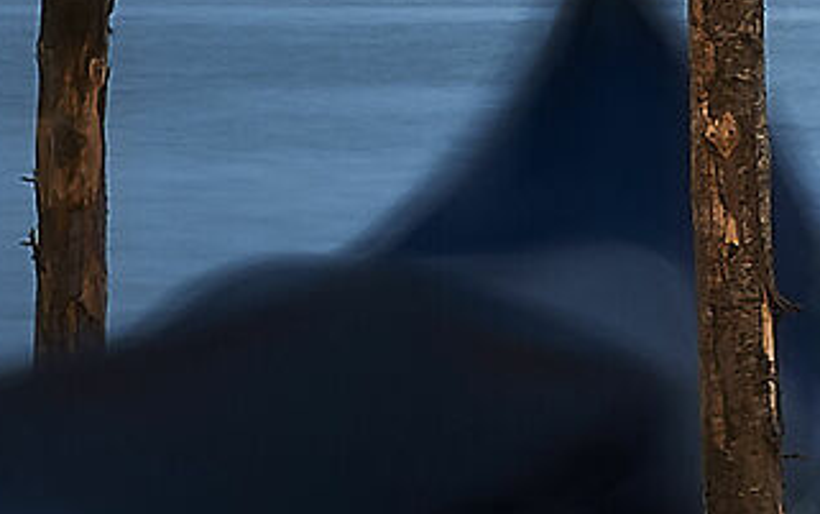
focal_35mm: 289
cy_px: -183
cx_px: 3007
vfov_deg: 4.5
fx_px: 6462
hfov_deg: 6.3
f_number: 16
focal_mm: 38
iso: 200
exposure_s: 10
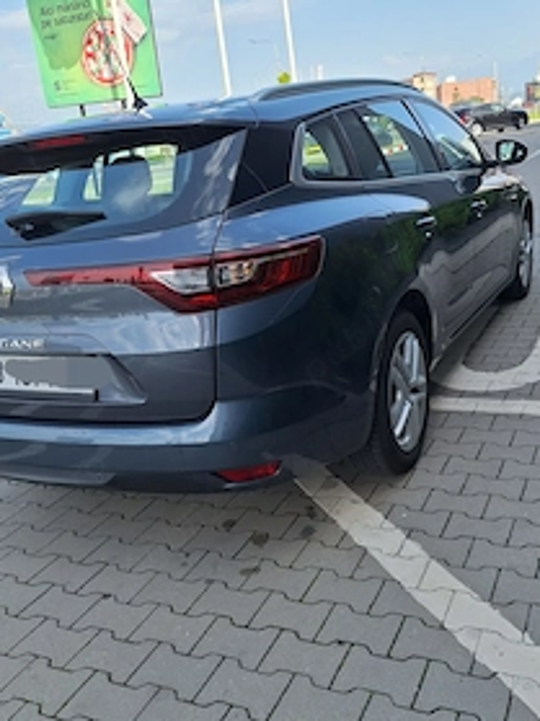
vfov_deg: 55.4
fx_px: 687
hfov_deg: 42.9
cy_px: 362
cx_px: 295
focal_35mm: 33
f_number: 1.8
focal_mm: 5.54
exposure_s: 1/1111
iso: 40
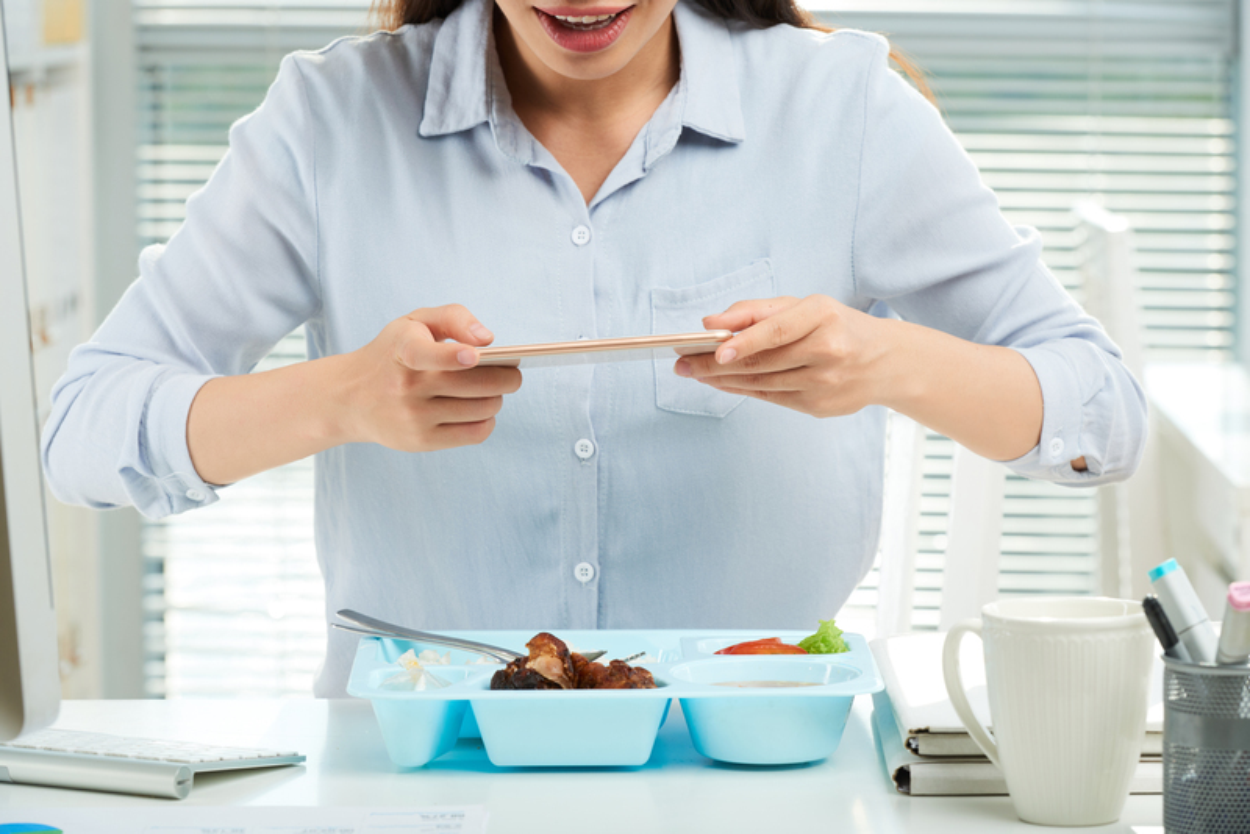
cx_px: 625
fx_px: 5036
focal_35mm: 145
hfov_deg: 14.1
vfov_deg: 9.5
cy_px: 417
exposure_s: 1/250
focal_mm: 145
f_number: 9.5
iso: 280
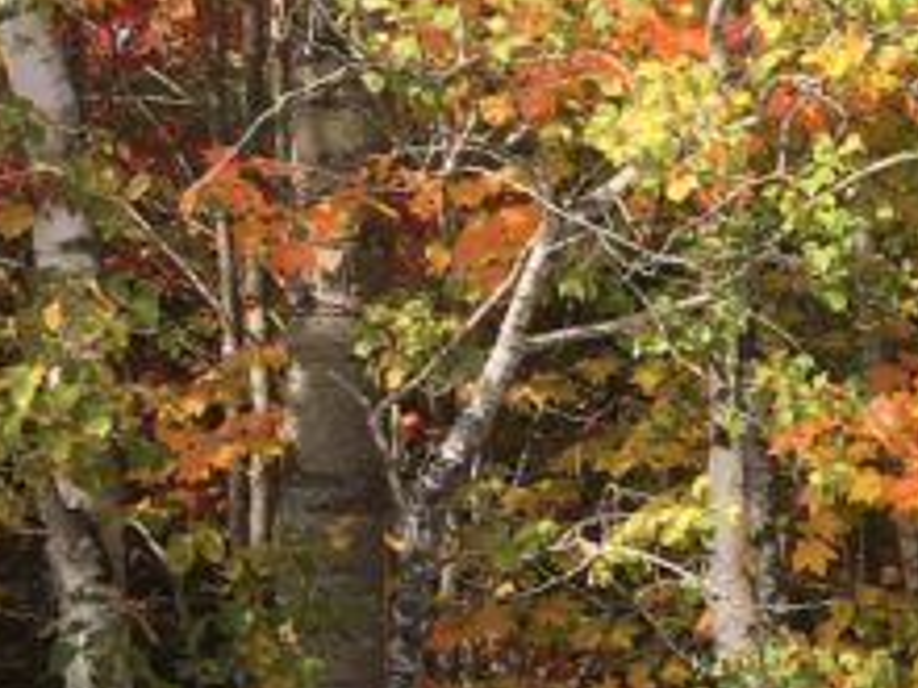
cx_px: 1970
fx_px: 3580
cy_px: 392
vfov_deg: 11.0
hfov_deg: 12.4
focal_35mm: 135
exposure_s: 1/513
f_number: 2.2
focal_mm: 4.15
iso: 25
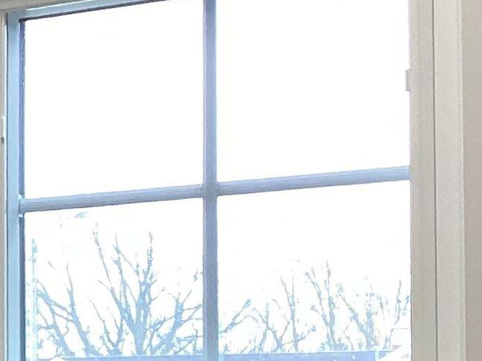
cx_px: -450
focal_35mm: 149
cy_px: 425
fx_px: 2074
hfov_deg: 12.0
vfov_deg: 9.8
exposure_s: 1/60
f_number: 2.4
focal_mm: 3.3
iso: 64
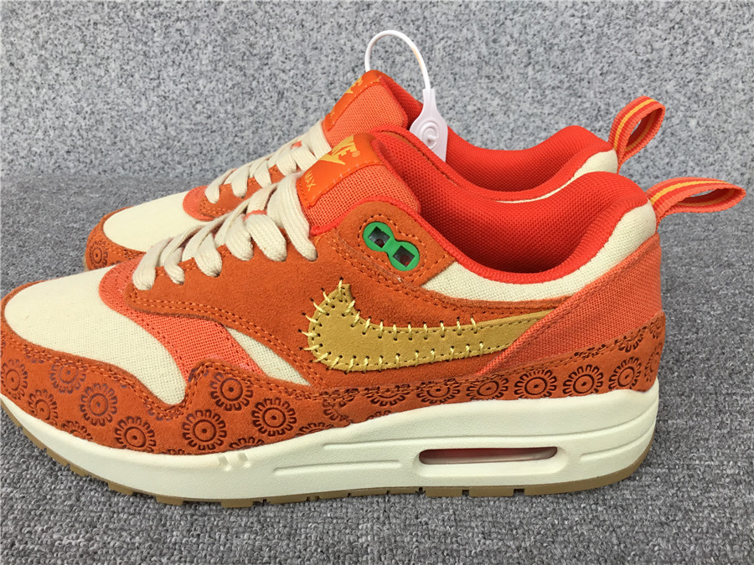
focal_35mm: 31
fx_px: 675
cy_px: 282
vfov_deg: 45.4
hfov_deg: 58.4
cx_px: 377
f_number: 2.4
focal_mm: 3.3
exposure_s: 1/100
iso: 32
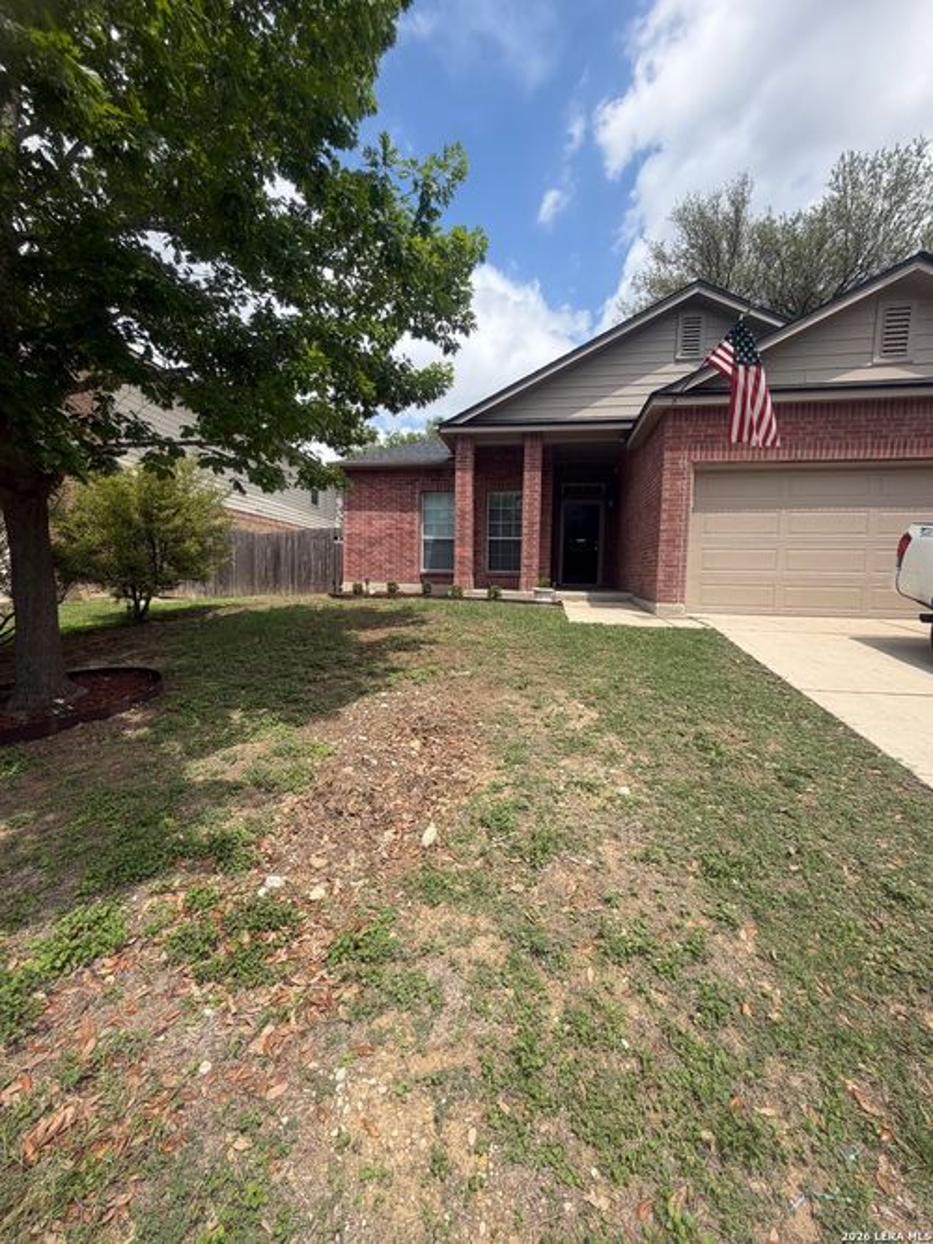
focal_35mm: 14
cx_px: 466
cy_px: 622
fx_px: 503
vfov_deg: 102.1
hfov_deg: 85.7
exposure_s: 1/770
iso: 32
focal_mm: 2.22
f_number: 2.2
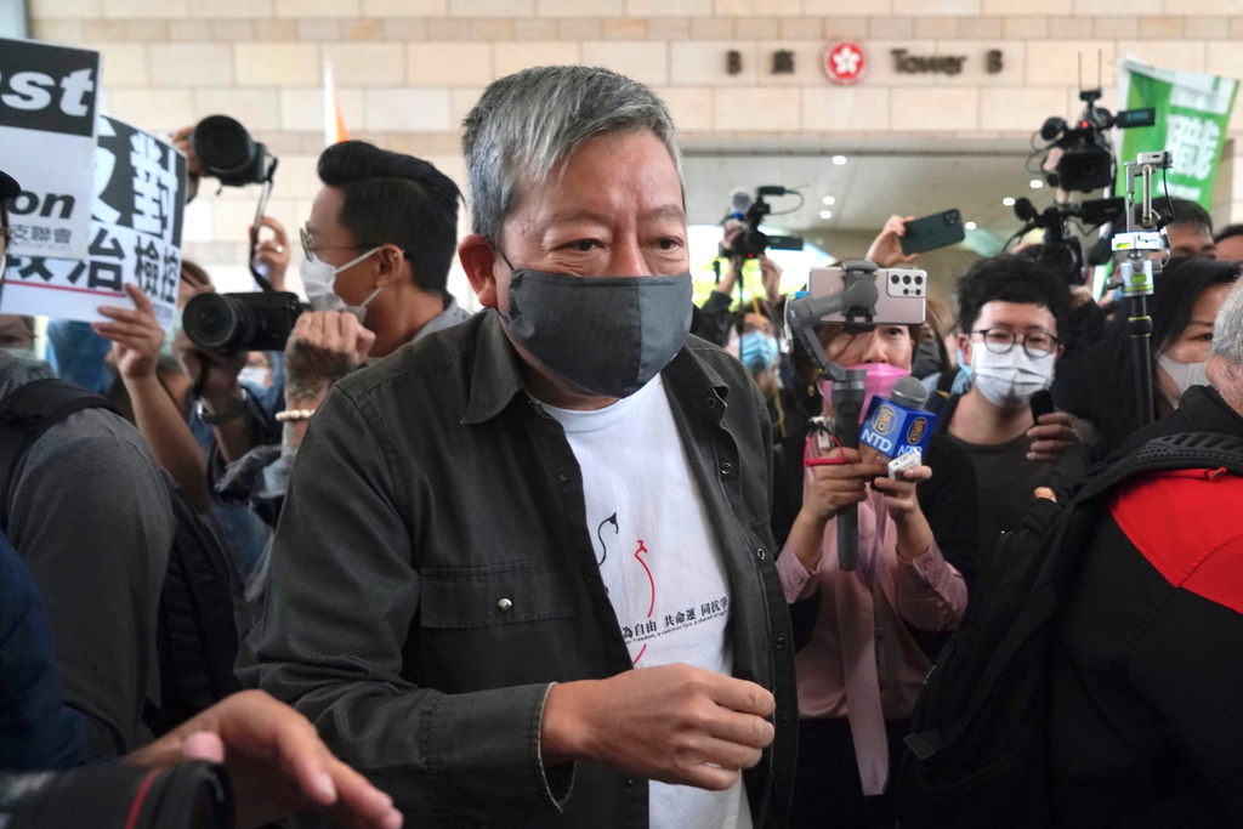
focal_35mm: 24
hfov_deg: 73.7
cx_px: 622
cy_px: 414
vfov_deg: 53.1
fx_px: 829
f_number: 4
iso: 4000
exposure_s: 1/500
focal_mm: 24
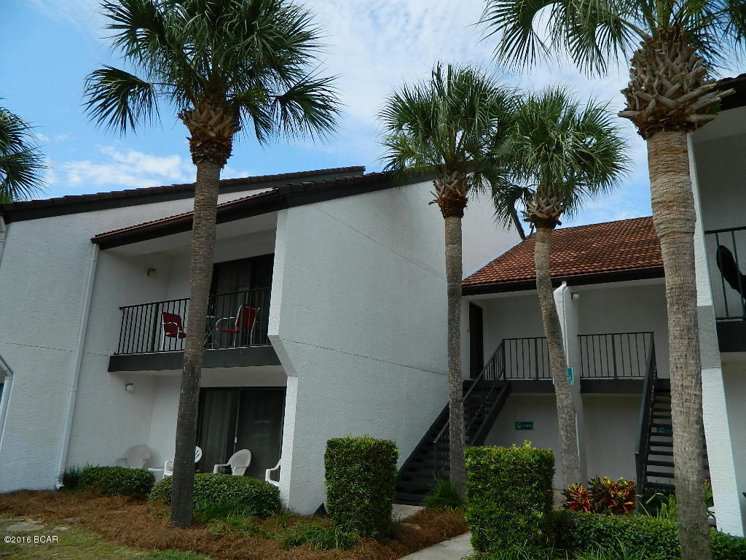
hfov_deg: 69.4
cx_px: 373
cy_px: 280
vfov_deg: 54.9
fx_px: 539
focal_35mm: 25
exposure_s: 1/1000
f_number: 3.1
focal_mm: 4.5
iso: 80
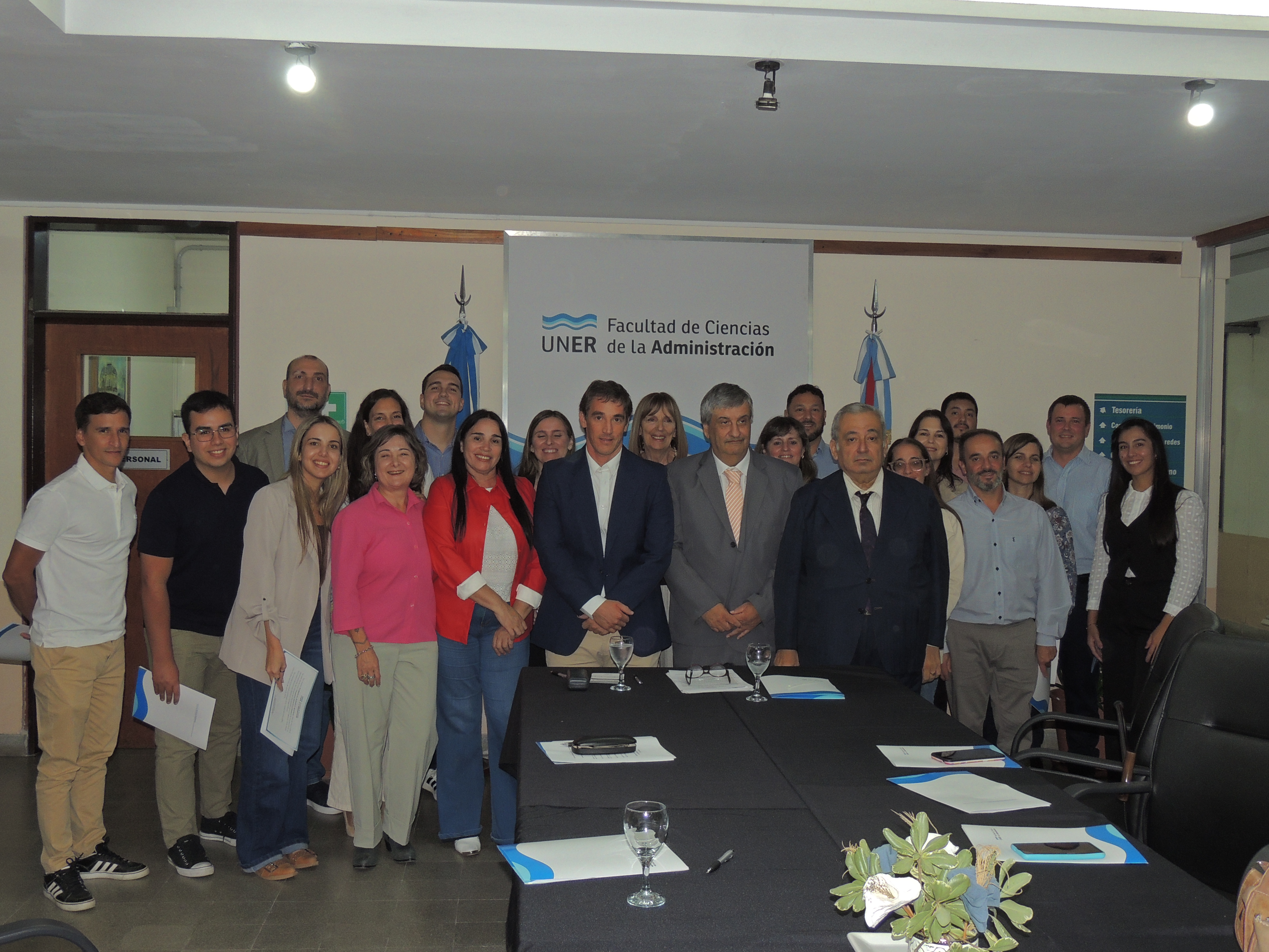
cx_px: 634
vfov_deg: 40.7
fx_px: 1283
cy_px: 476
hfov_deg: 52.6
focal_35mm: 35
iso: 200
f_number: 3.3
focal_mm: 6.2
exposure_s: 1/30
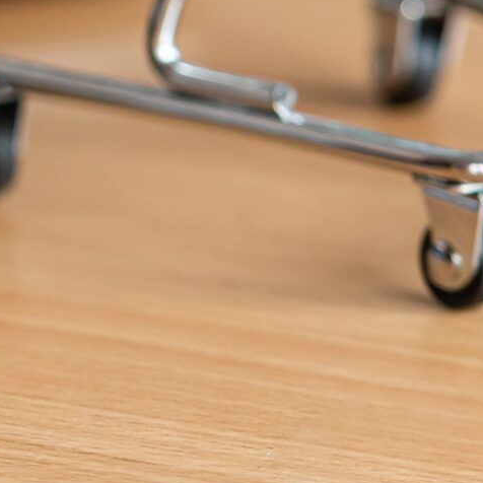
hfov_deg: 1.8
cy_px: -203
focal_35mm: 994
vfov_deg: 1.8
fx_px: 15696
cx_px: -367
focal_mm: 145
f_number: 2.8
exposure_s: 1/160
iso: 320
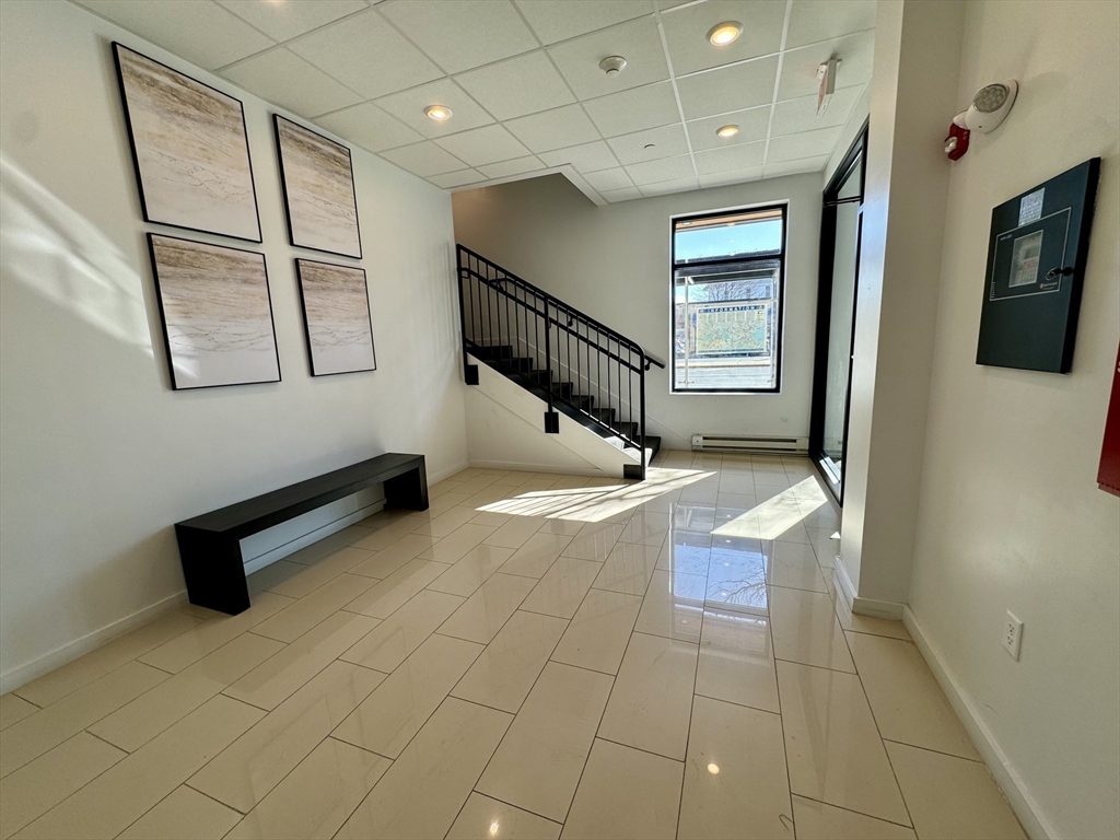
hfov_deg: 102.1
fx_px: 453
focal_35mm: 14
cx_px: 560
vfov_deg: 85.7
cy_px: 420
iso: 40
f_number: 2.2
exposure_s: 1/162
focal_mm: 2.22
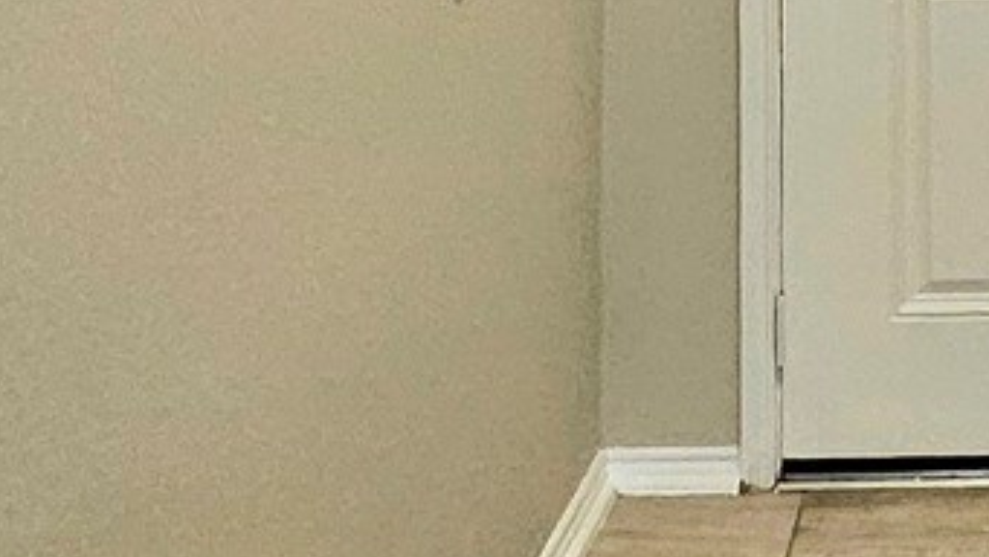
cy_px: -392
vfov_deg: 13.1
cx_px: 1143
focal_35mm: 85
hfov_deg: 23.2
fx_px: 2230
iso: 320
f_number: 2.2
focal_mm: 1.74
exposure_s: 1/60.2
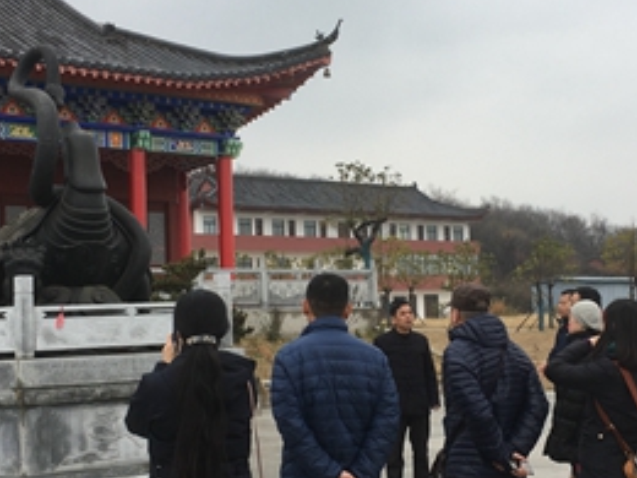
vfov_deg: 25.2
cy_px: 277
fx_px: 1067
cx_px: 353
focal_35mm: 58
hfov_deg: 33.2
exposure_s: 1/574
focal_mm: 4.15
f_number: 2.2
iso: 25
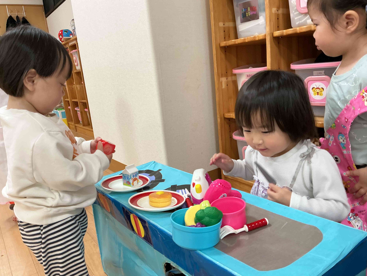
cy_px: 138
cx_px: 184
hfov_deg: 61.7
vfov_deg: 48.2
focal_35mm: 29
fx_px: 307
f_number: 1.8
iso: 64
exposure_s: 1/60
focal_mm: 3
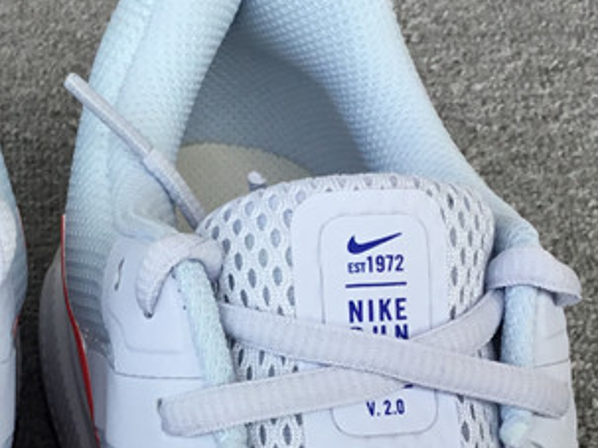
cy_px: 360
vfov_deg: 15.9
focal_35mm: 92
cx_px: 83
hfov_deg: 21.0
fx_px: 1589
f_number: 2.4
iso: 25
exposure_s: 1/245
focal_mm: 3.3
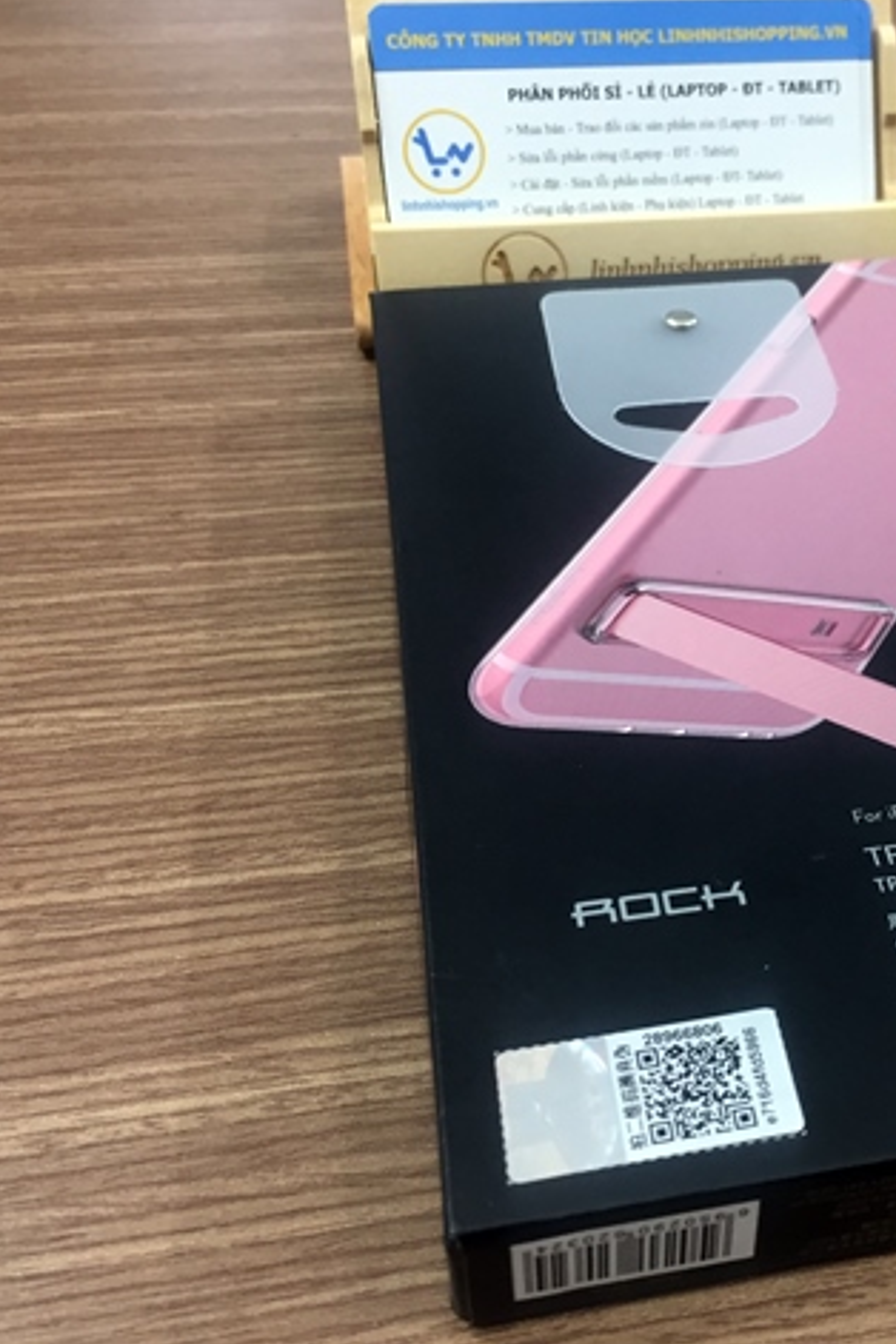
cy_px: 662
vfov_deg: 47.4
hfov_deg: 31.4
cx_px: 773
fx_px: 1531
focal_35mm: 41
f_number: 2.2
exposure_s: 1/33
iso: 100
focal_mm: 4.15
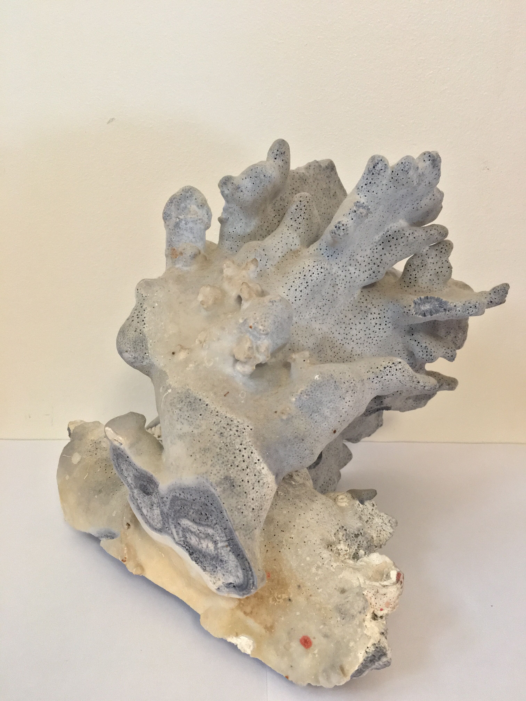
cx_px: 263
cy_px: 350
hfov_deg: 48.2
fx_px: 588
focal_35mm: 29
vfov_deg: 61.7
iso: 200
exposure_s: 1/25
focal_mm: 4.15
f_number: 2.2
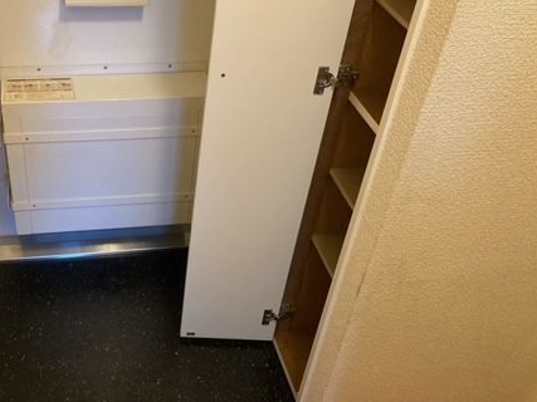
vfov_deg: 34.2
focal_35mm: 42
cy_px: 241
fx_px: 651
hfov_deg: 43.8
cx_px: 157
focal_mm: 3.99
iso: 320
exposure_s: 1/25
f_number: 1.8
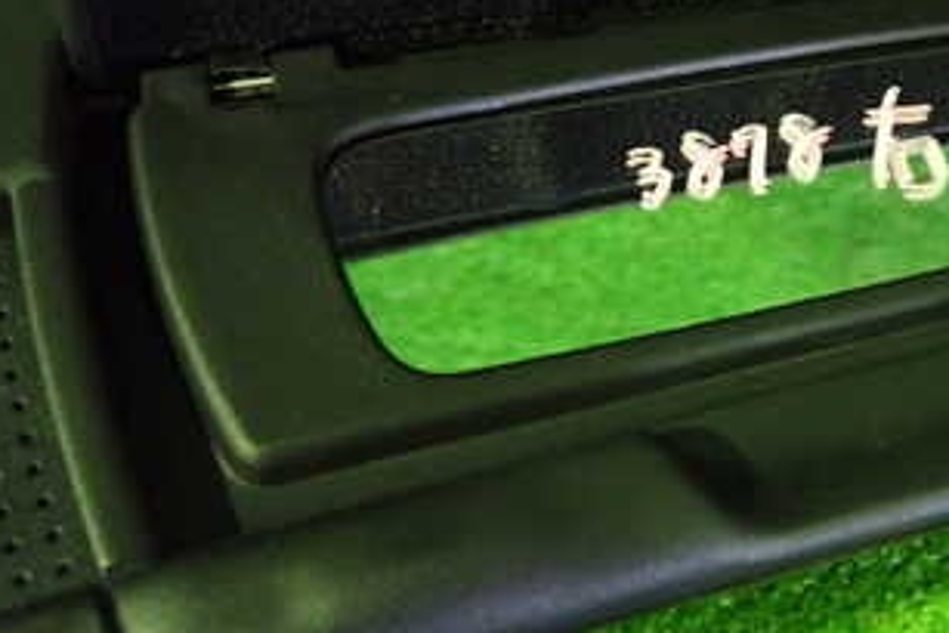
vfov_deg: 21.6
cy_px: 19
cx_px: 841
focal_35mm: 61
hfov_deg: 31.4
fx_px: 1609
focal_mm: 5.4
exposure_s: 1/13
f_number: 2.3
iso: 800
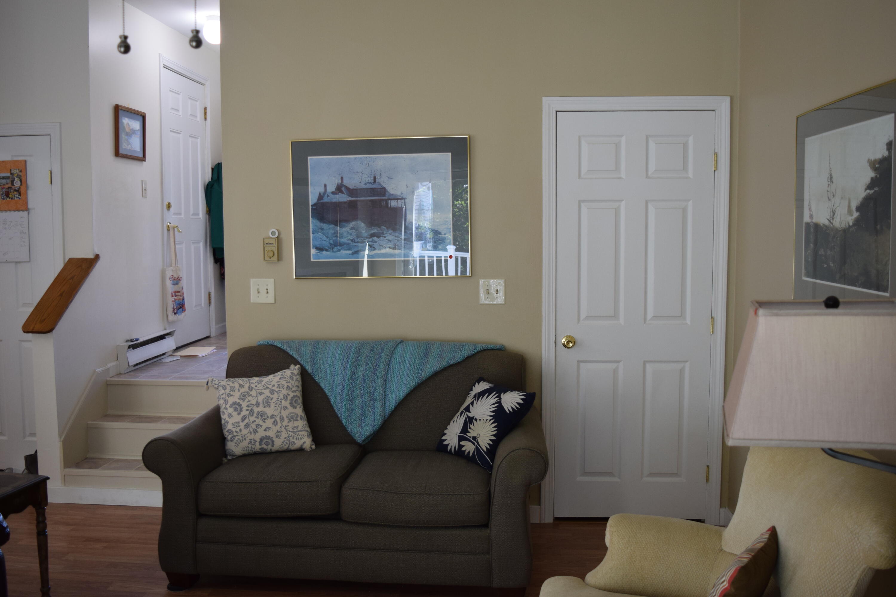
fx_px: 821
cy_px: 298
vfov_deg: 40.0
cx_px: 448
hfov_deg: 57.2
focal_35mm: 33
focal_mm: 22
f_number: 4
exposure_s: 1/60
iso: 640
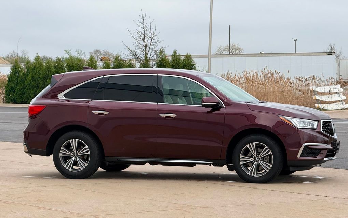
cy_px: 129
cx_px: 175
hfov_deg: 16.3
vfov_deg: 10.2
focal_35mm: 128
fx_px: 1214
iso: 64
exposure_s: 1/627
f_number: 2.8
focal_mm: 15.66
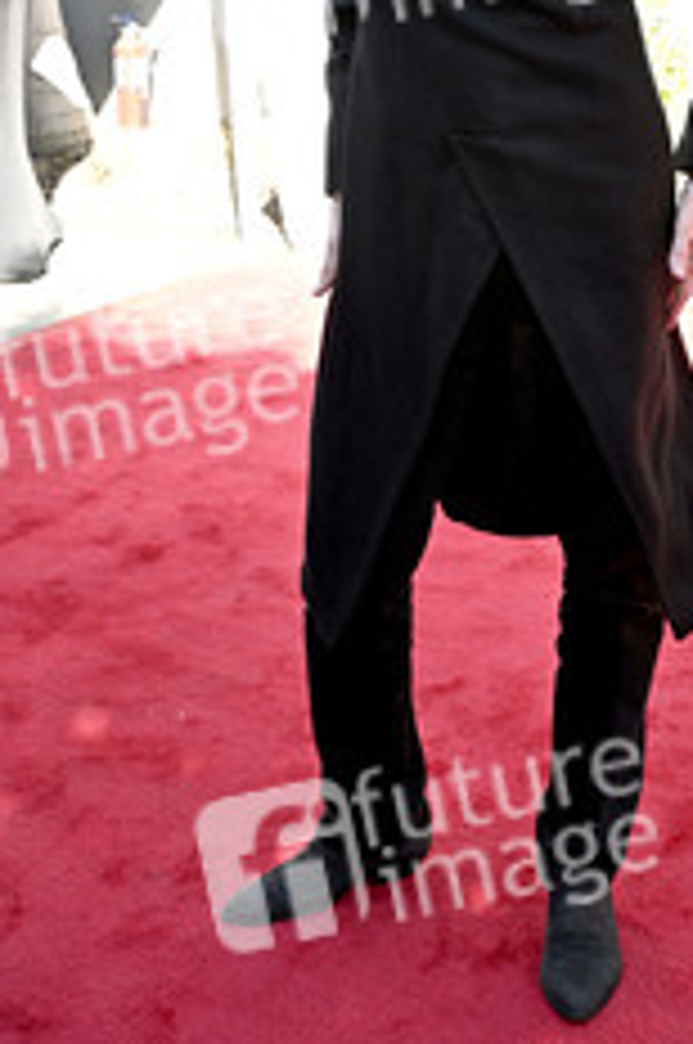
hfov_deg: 21.6
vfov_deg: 31.4
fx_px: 1795
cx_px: 558
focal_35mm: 62
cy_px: 171
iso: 500
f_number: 5.6
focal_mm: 36
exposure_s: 1/320
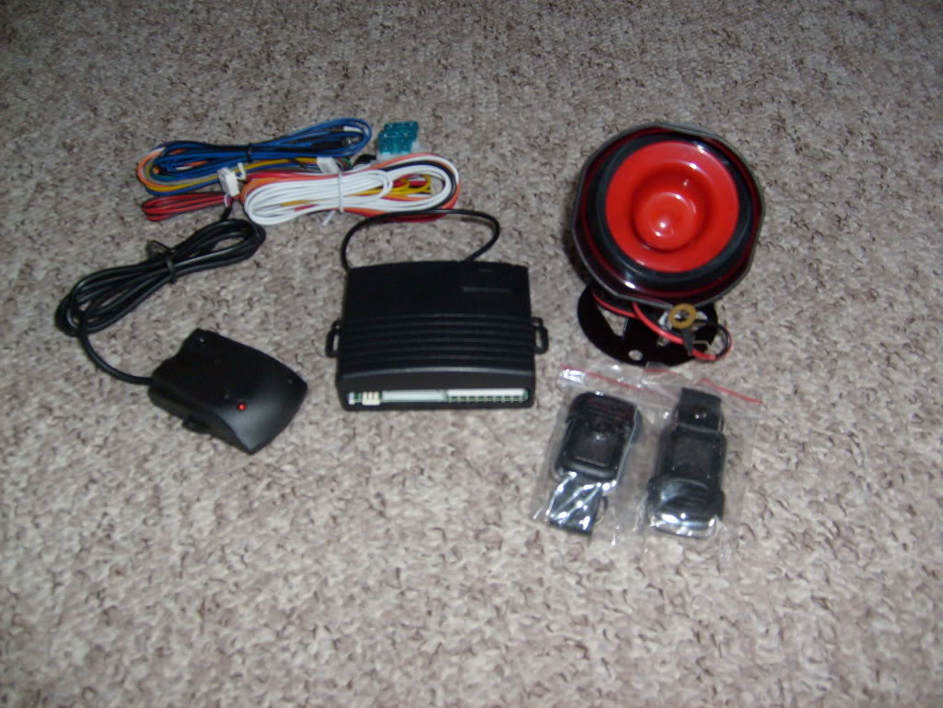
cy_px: 354
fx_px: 953
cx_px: 472
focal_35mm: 35
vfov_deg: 40.7
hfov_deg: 52.6
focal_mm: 5.8
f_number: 2.8
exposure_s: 1/45
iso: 100
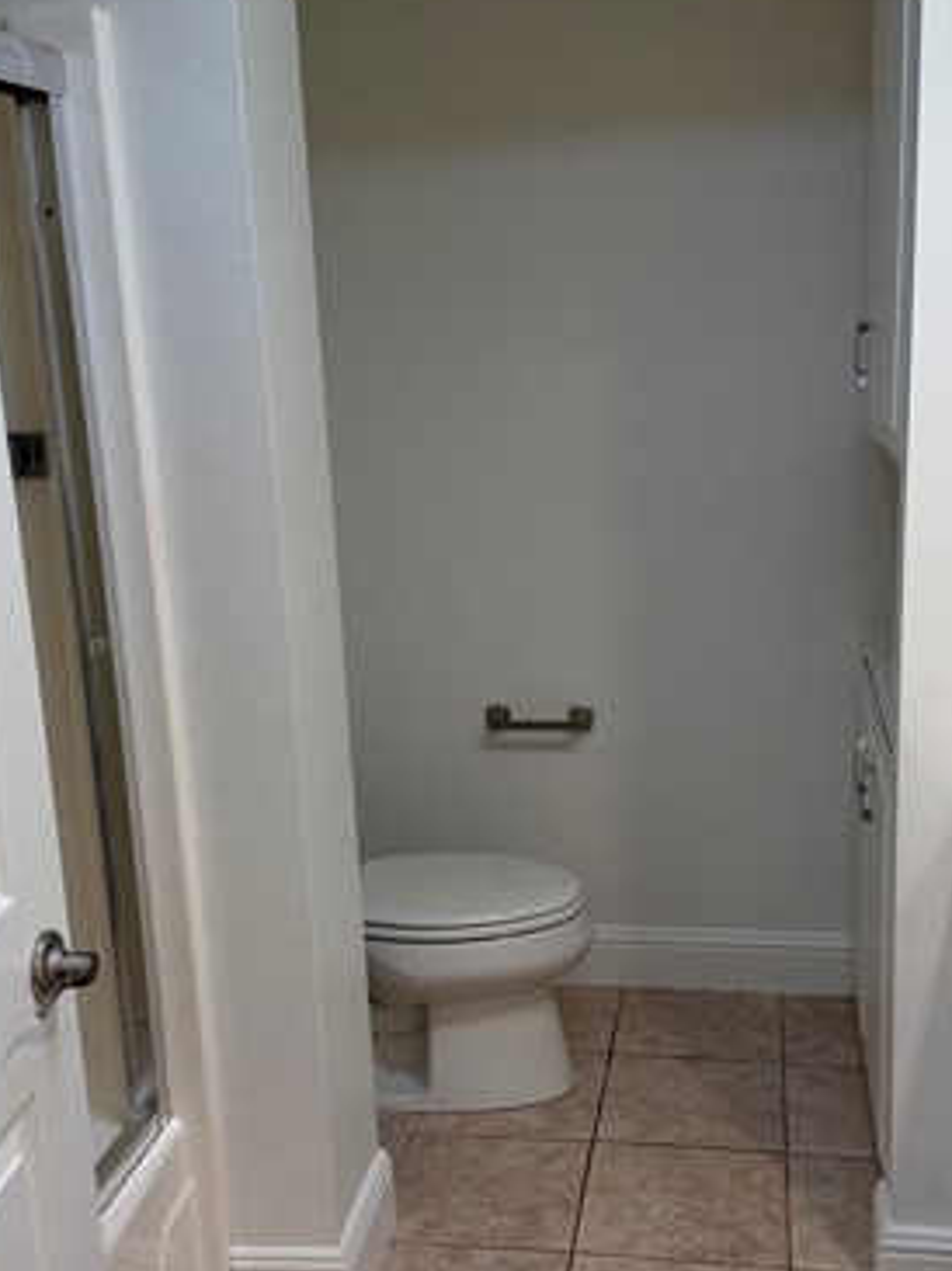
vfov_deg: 44.7
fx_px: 1542
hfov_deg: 34.3
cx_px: 452
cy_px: 726
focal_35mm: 42
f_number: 1.78
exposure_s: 1/120
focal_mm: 6.76
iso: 160
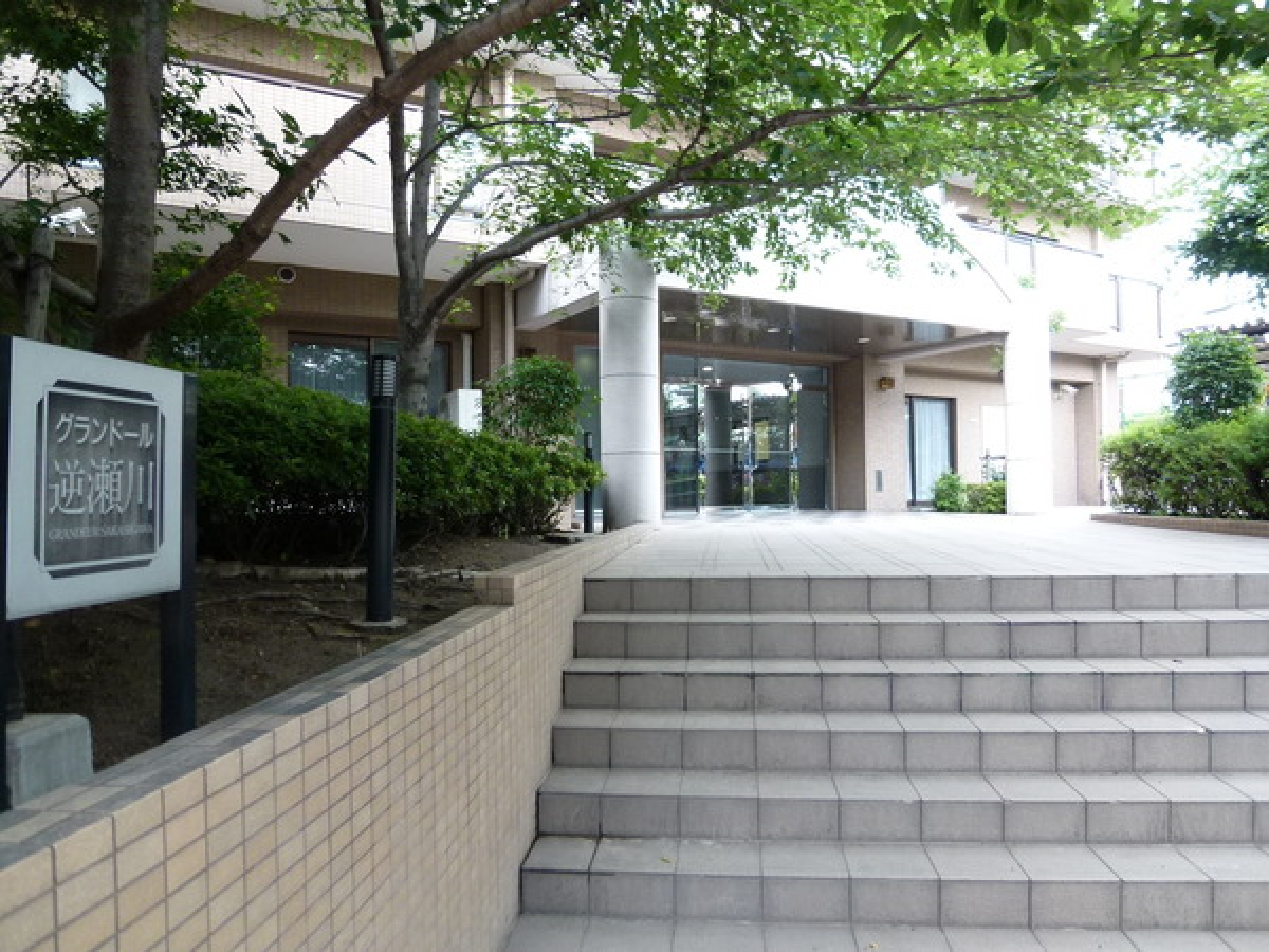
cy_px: 476
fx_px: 880
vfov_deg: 56.8
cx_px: 634
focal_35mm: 24
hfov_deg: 71.6
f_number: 2.2
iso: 125
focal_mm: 4.3
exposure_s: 1/60
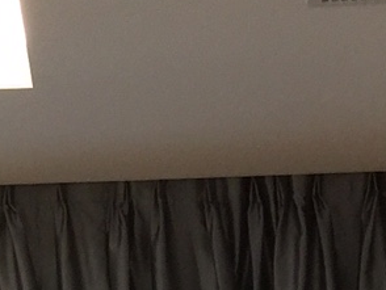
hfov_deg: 9.4
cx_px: -243
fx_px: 2254
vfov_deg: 6.5
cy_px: 991
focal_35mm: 202
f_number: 2.2
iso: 50
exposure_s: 1/30
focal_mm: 4.15
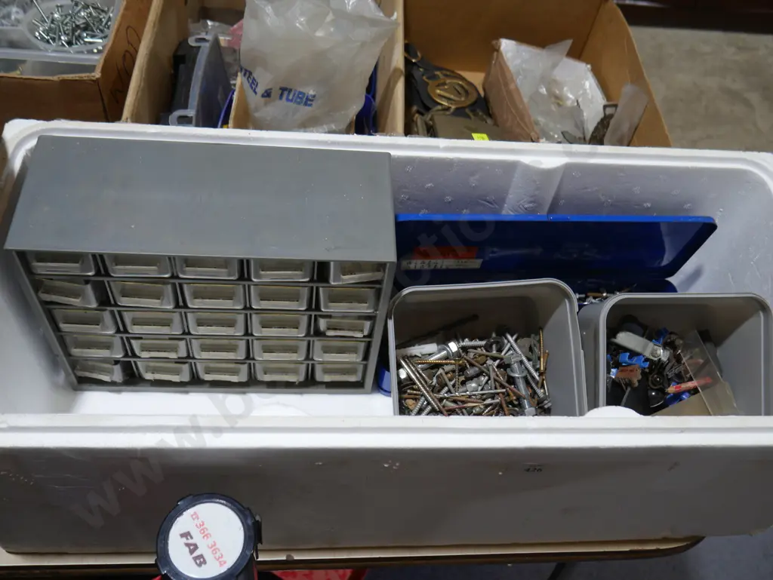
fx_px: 715
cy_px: 290
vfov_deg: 44.2
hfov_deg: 56.8
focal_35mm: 32
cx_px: 386
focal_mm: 16
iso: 200
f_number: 3.6
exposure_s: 1/80
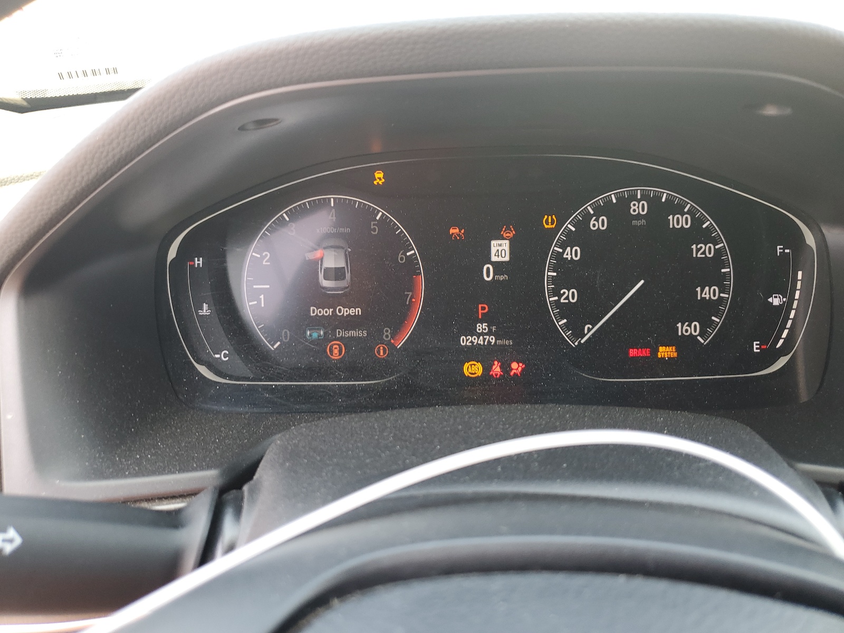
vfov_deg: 53.1
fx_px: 634
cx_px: 422
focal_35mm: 26
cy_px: 316
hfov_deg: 67.3
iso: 50
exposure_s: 1/50
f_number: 1.5
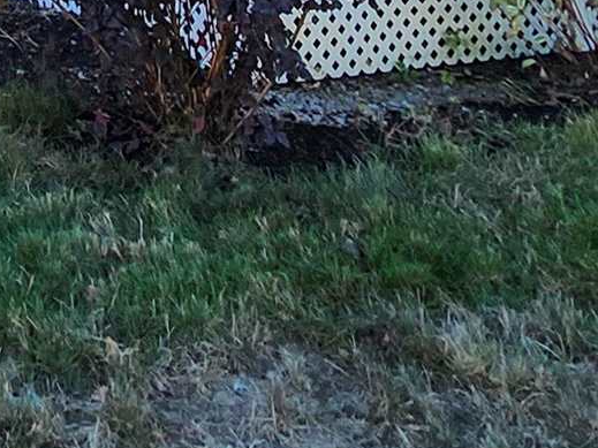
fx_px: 1330
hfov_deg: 22.8
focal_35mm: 77
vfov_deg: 13.6
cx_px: -158
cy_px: -640
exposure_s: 1/296
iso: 32
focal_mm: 1.7
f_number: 2.2
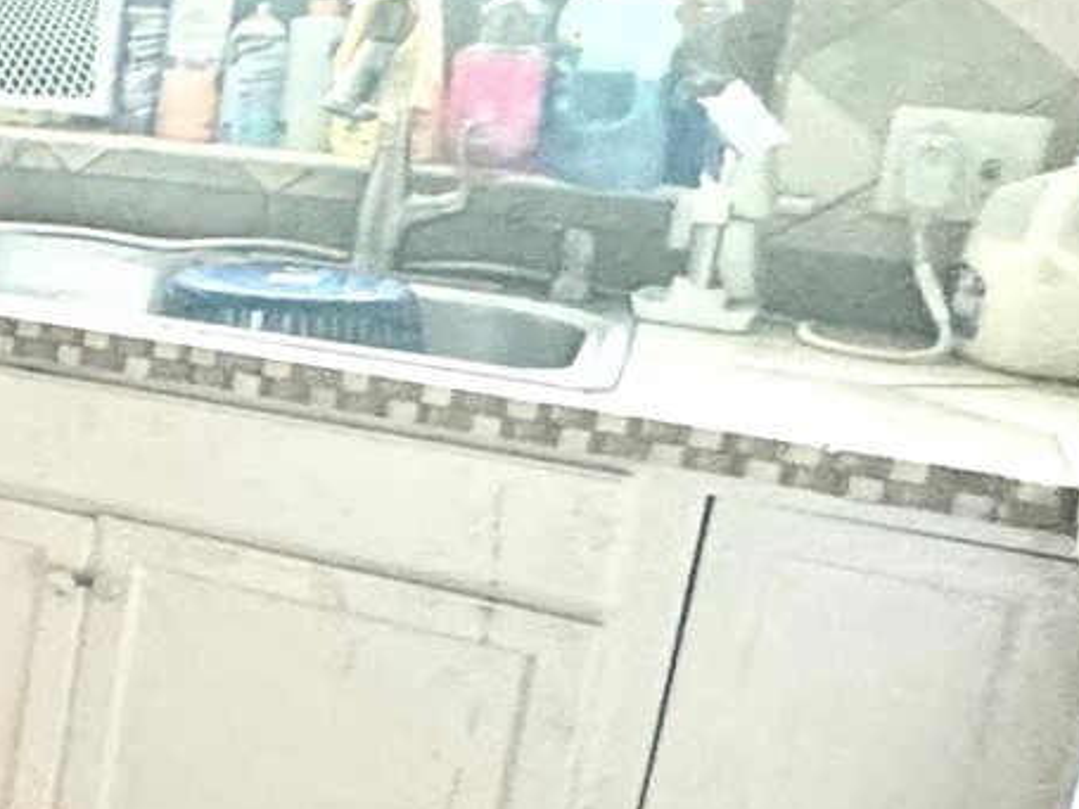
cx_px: -1276
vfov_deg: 23.0
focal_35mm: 63
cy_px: 195
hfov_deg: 17.2
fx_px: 1963
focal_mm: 2.22
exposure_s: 1/60
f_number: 2.2
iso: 400
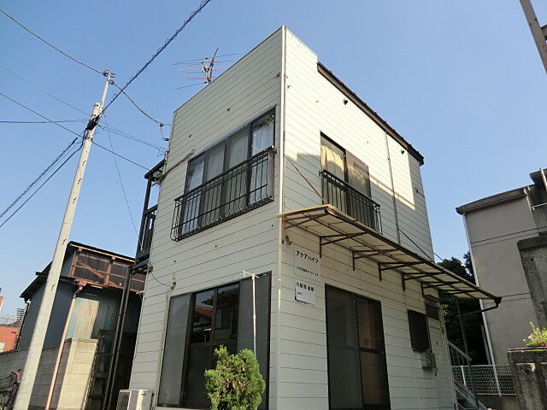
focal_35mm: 24
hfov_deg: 71.6
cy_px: 205
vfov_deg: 56.8
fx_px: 379
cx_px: 274
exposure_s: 1/800
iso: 80
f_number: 3.2
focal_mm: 4.3
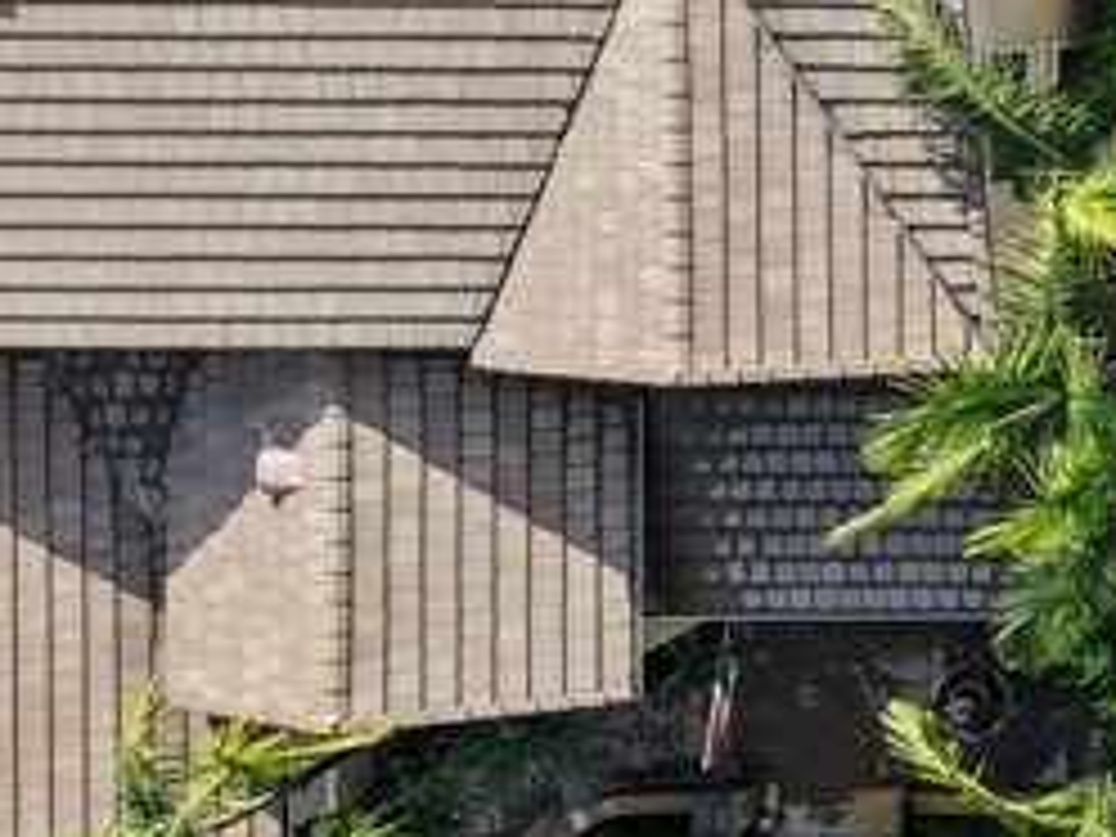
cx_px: 1971
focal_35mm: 99
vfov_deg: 14.7
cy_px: -9
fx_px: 3192
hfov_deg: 16.7
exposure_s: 1/2000
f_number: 1.8
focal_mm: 8.7
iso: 170
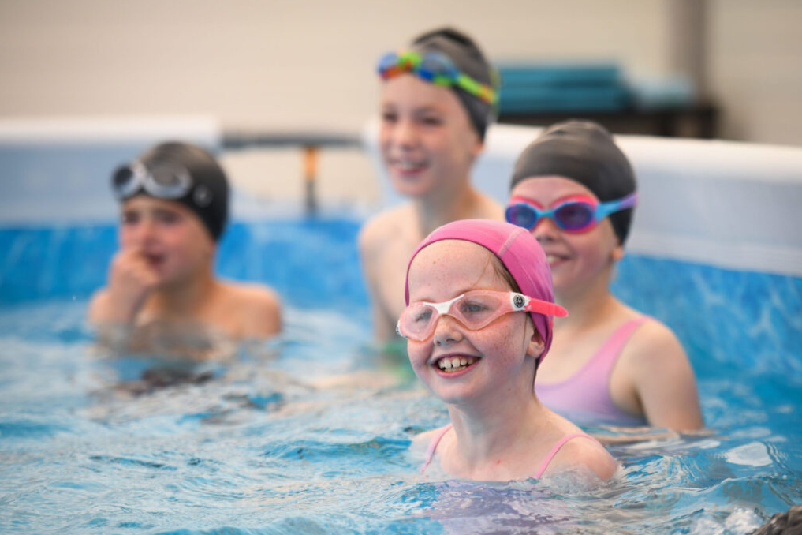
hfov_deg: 14.1
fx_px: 3252
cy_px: 267
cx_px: 400
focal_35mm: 146
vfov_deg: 9.4
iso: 200
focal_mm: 145
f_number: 2.8
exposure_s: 1/320
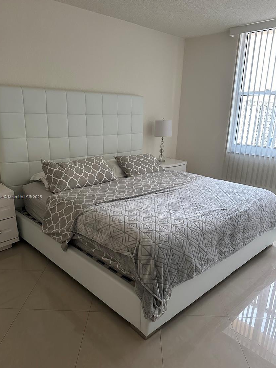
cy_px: 197
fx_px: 276
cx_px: 131
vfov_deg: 67.2
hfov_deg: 53.0
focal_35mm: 26
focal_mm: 6.86
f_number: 1.78
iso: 500
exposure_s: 1/60
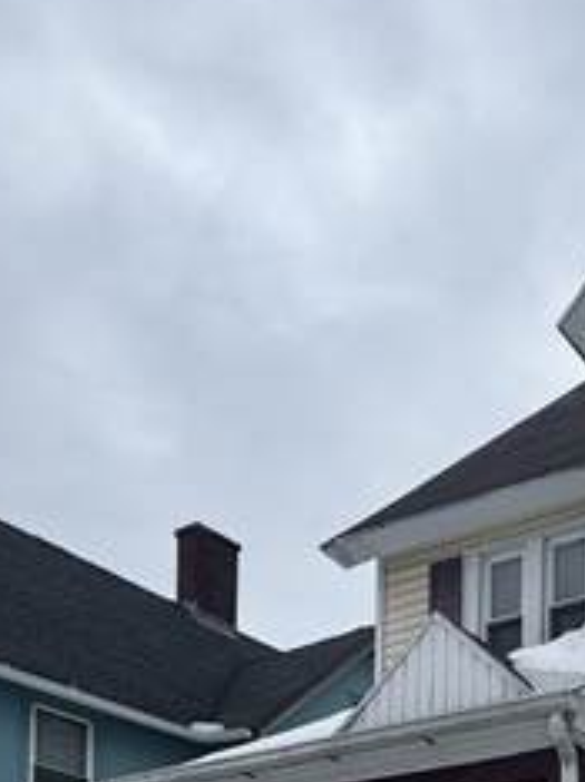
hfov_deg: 27.6
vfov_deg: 30.3
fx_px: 1038
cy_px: 1073
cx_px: 705
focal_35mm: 46
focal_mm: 2.22
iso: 50
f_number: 2.2
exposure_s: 1/1748
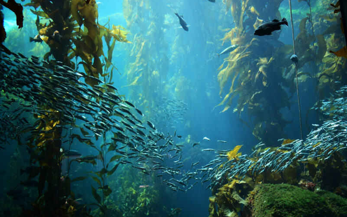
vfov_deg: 40.6
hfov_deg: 61.2
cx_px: 175
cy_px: 116
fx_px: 293
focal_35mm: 31
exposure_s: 1/250
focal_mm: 20
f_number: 3.8
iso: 720
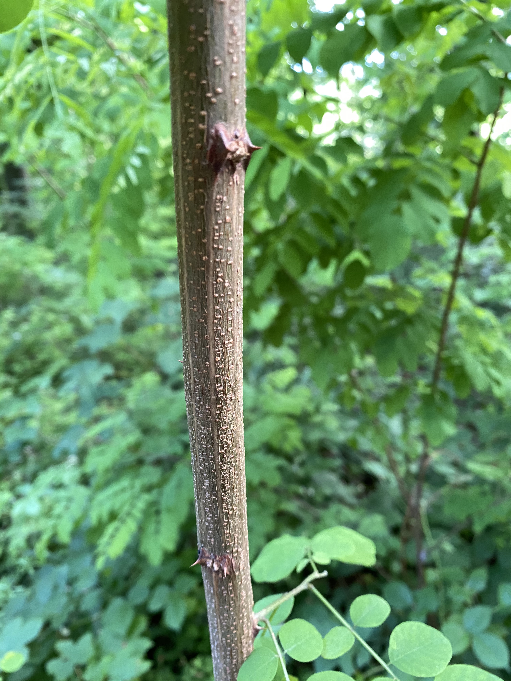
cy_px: 340
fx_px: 512
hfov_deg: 53.1
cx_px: 256
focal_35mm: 26
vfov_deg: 67.3
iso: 320
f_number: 1.8
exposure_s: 1/60
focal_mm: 4.25
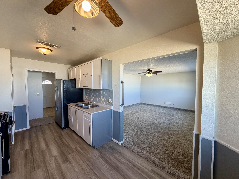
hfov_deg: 102.1
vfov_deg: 85.7
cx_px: 120
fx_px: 97
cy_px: 90
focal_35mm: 14
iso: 200
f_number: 2.2
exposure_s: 1/120
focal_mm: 2.22
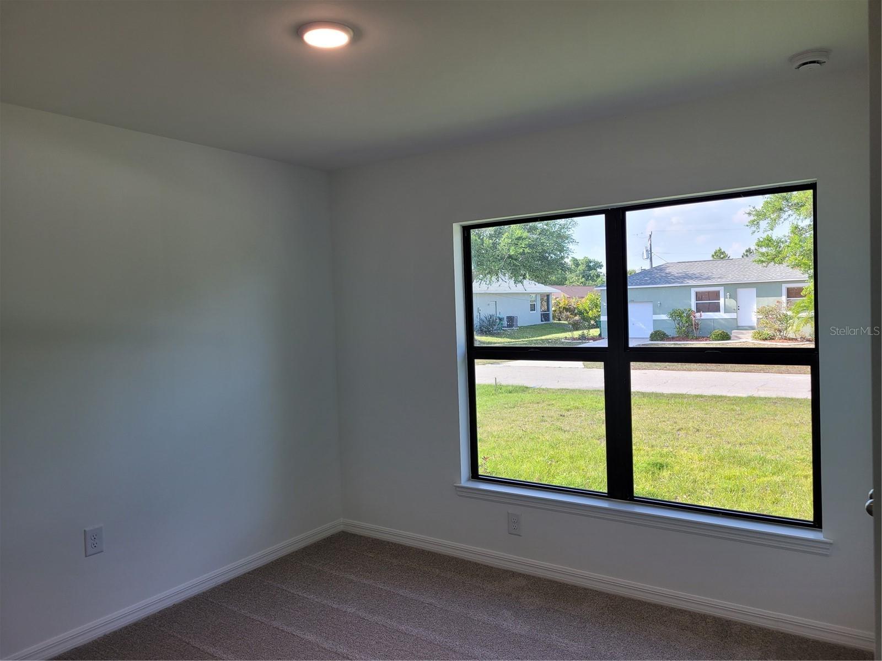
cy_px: 330
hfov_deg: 67.3
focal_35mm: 26
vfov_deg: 53.1
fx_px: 662
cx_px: 441
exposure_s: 1/211
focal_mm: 5.4
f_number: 1.8
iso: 40
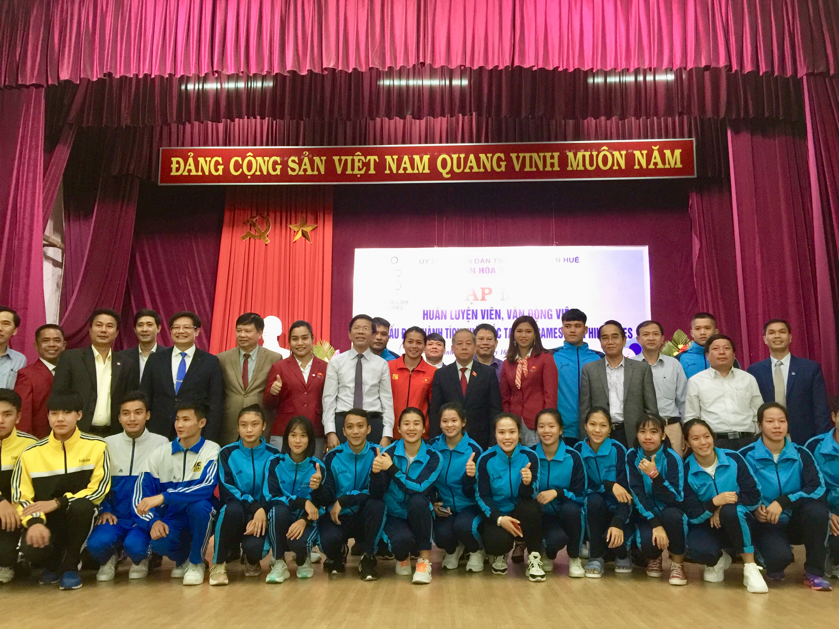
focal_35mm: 29
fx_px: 703
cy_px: 314
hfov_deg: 61.7
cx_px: 420
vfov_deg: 48.2
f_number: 2.2
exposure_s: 1/17
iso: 125
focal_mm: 4.15
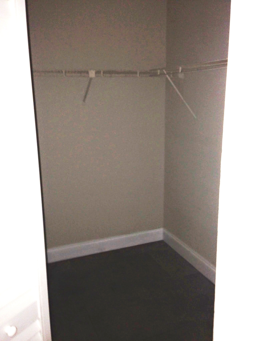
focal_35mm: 33
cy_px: 170
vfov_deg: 55.4
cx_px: 128
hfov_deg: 42.9
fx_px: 325
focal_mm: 4.12
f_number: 2.4
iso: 80
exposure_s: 1/16
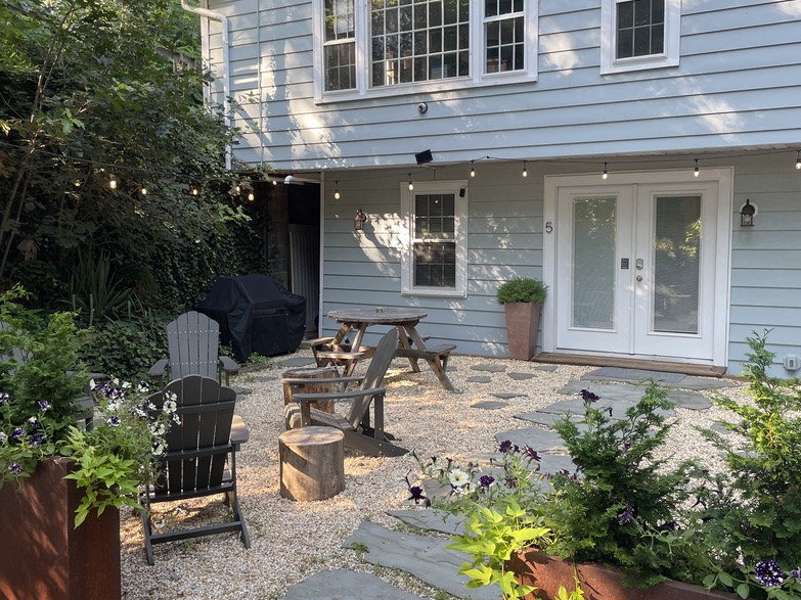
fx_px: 787
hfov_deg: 53.9
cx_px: 377
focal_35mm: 34
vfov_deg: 41.8
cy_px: 287
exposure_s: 1/120
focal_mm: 4.2
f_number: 1.6
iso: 40
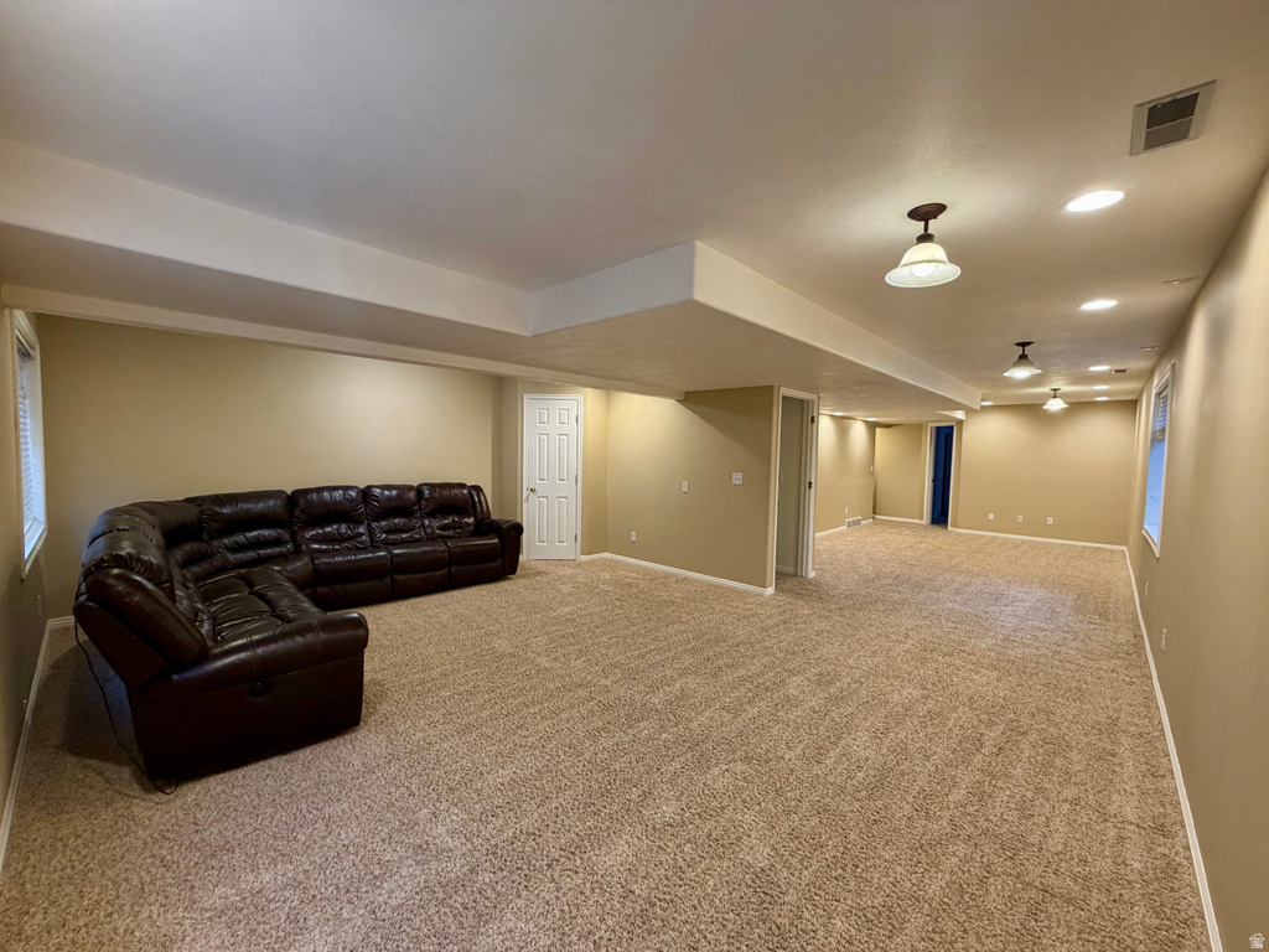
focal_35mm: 14
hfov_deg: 102.1
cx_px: 634
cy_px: 476
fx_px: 513
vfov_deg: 85.7
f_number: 2.2
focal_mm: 2.22
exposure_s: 1/60
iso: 200
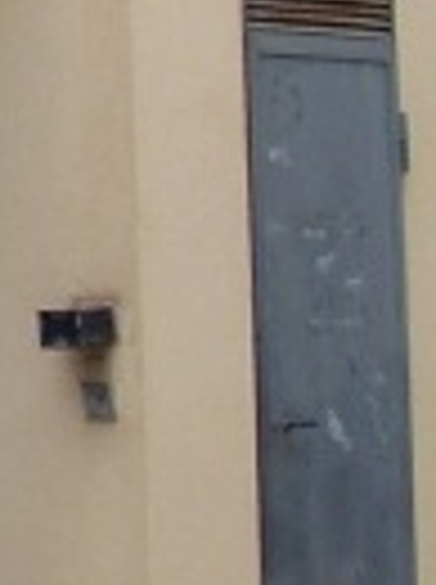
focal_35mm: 292
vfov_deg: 6.6
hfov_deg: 4.7
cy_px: -648
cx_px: -1092
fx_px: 4920
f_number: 2.8
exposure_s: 1/479
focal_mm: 6.2
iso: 64
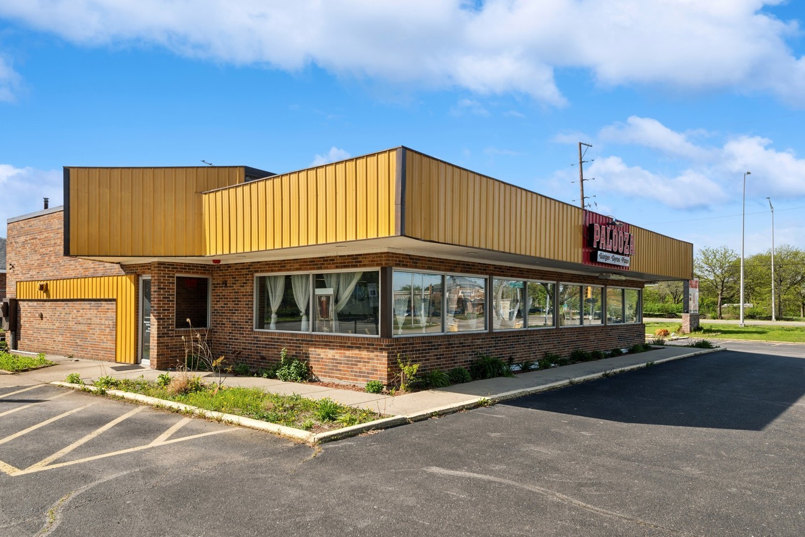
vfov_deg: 49.4
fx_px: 581
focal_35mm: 26
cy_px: 302
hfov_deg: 69.2
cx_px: 361
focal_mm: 23
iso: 100
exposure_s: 1/60
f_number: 13
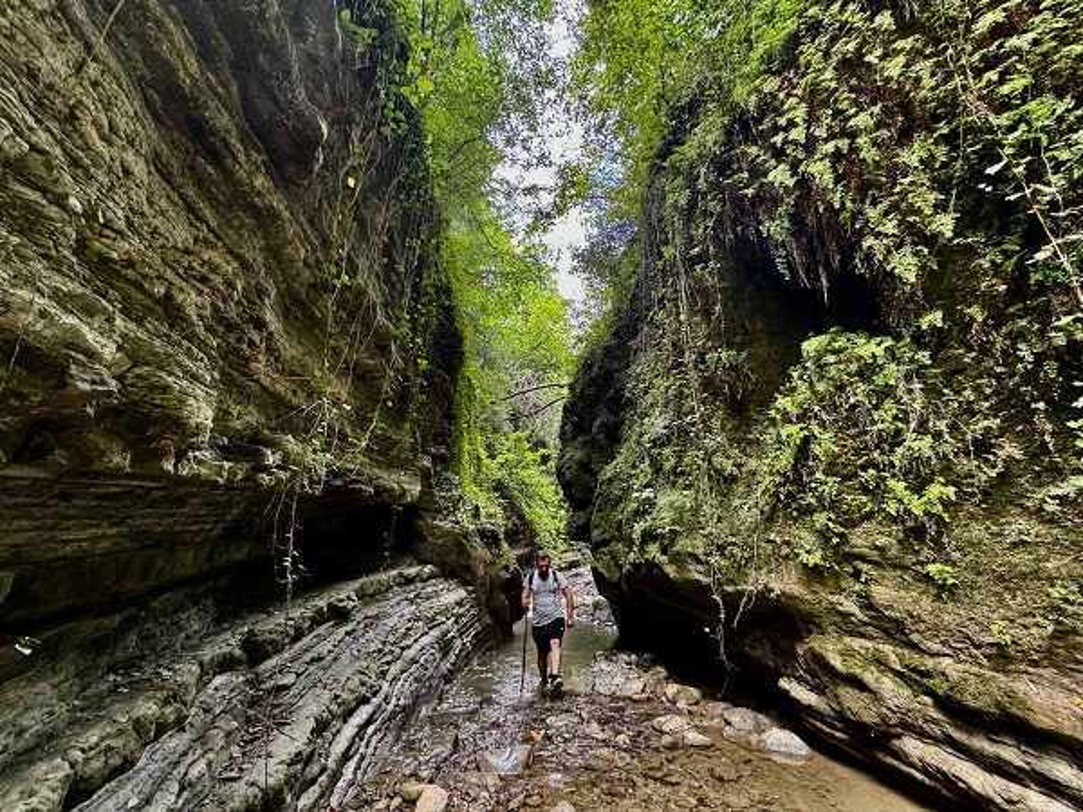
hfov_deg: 102.1
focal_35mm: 14
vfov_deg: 85.7
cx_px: 542
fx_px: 438
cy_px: 406
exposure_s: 1/60
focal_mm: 2.22
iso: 400
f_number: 2.2
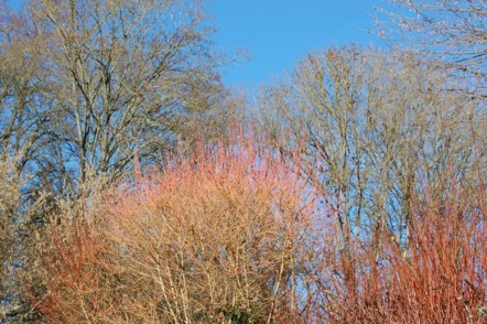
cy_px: 186
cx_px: 219
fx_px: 1239
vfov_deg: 14.9
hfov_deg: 22.2
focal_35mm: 92
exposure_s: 1/320
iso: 200
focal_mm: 45
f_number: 9
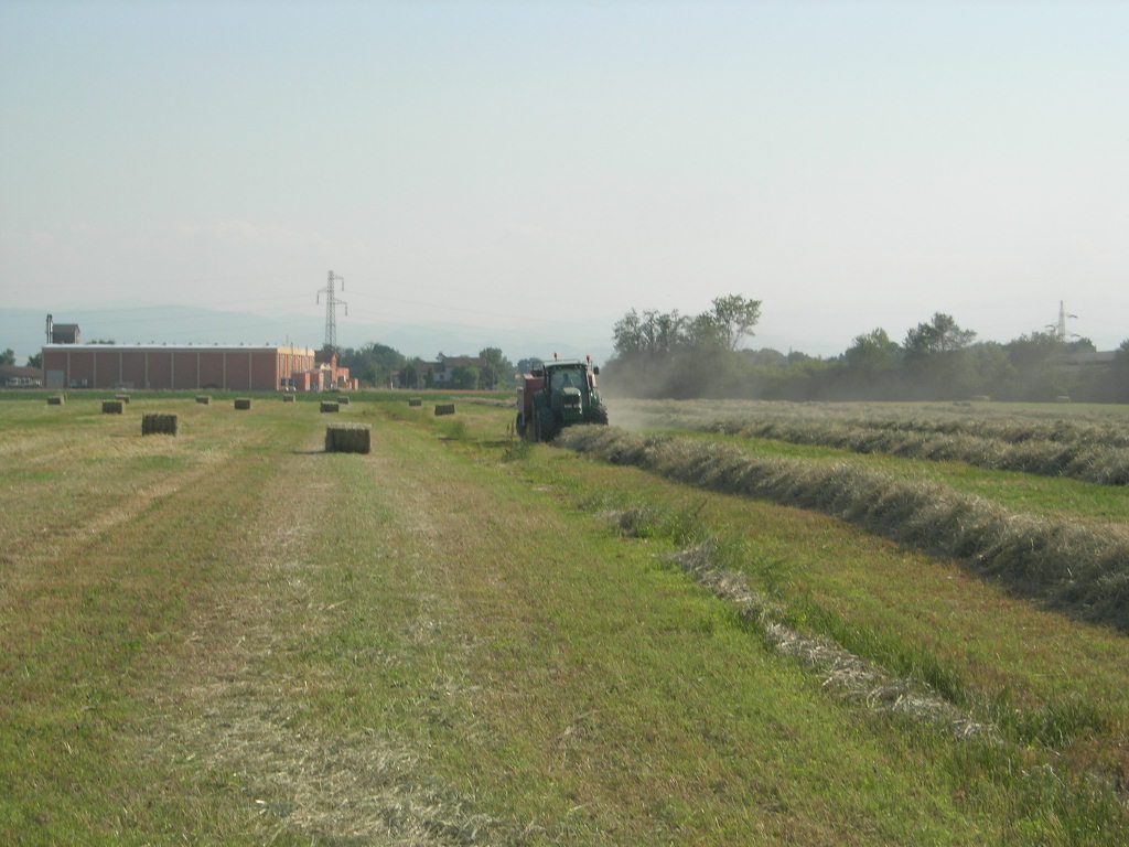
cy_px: 424
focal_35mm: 113
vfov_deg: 13.1
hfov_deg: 17.4
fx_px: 3685
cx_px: 564
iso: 64
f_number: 8.2
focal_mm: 23.4
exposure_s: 1/225
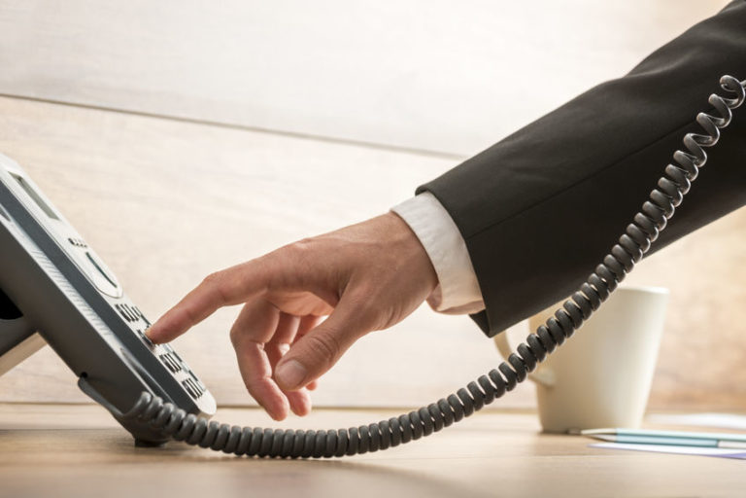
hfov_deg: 19.5
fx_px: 2176
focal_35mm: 105
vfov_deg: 13.0
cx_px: 373
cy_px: 249
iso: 100
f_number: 7.1
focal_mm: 105
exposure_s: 1/160
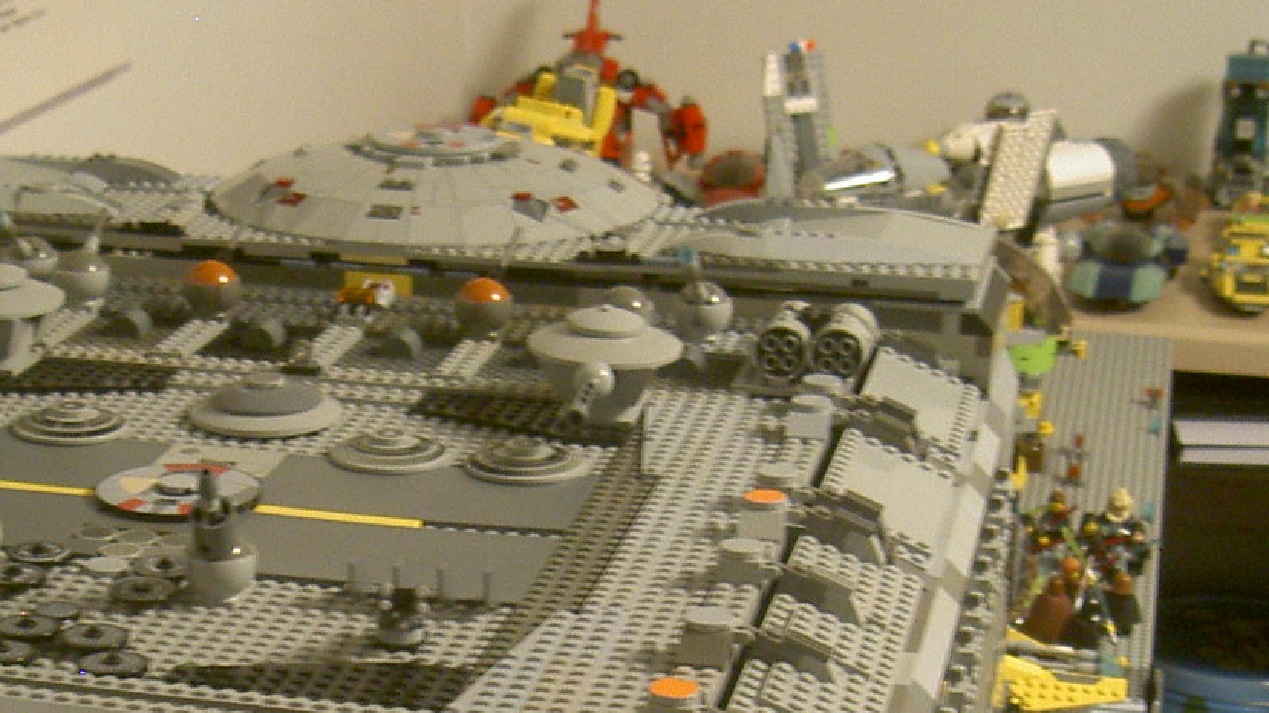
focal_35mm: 82
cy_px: 855
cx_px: 285
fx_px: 2759
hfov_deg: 25.5
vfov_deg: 14.3
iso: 100
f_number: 2.8
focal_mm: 8
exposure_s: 1/8
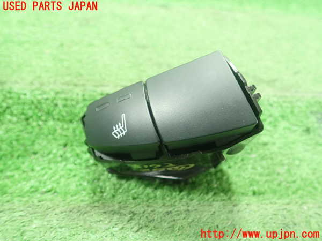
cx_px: 161
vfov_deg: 46.8
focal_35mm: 30
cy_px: 120
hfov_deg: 60.0
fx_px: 279
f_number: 2.3
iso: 800
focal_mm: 5.5
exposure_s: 1/100
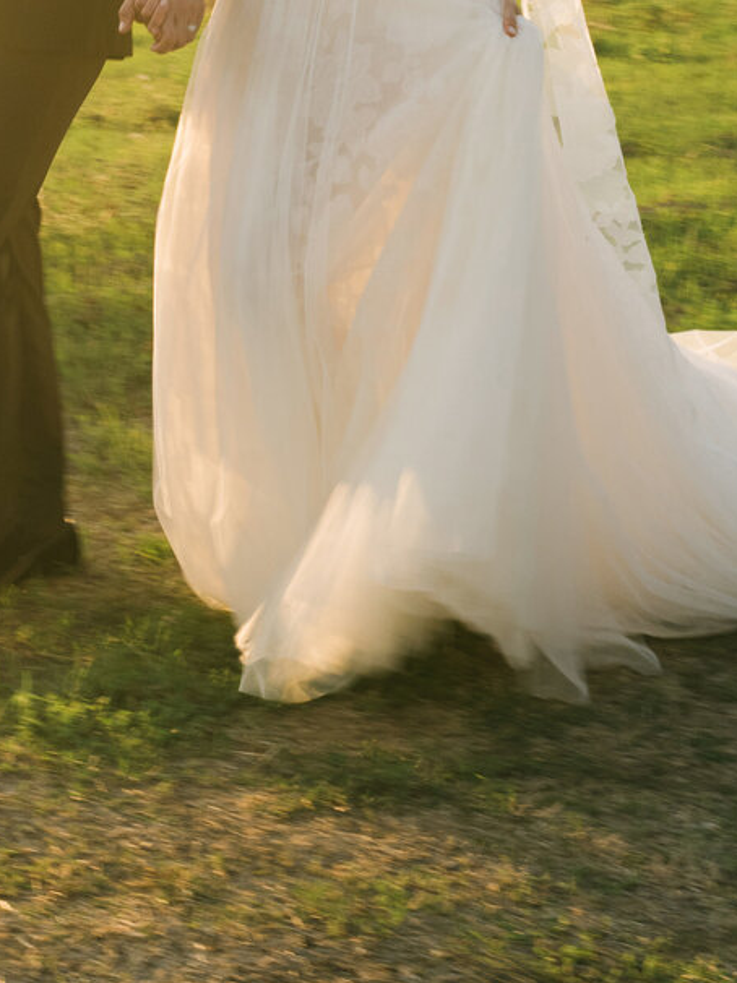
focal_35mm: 100
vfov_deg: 18.1
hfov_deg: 14.7
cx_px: 161
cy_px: -357
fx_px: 2841
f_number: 14
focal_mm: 35
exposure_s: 1/40
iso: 160
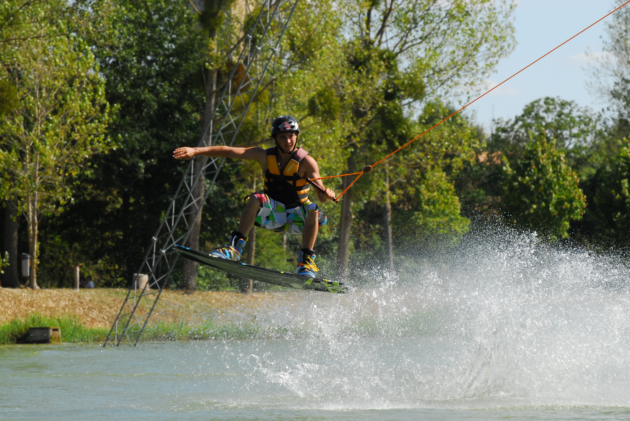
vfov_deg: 4.6
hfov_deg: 6.9
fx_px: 5256
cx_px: 315
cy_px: 210
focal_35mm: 300
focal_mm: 200
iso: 400
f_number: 10
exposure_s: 1/350
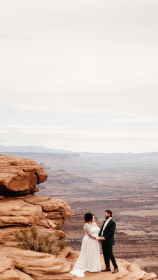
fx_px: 535
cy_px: 190
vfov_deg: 29.1
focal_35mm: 72
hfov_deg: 16.8
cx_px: 100
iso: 250
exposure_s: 1/6400
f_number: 1.4
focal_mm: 50
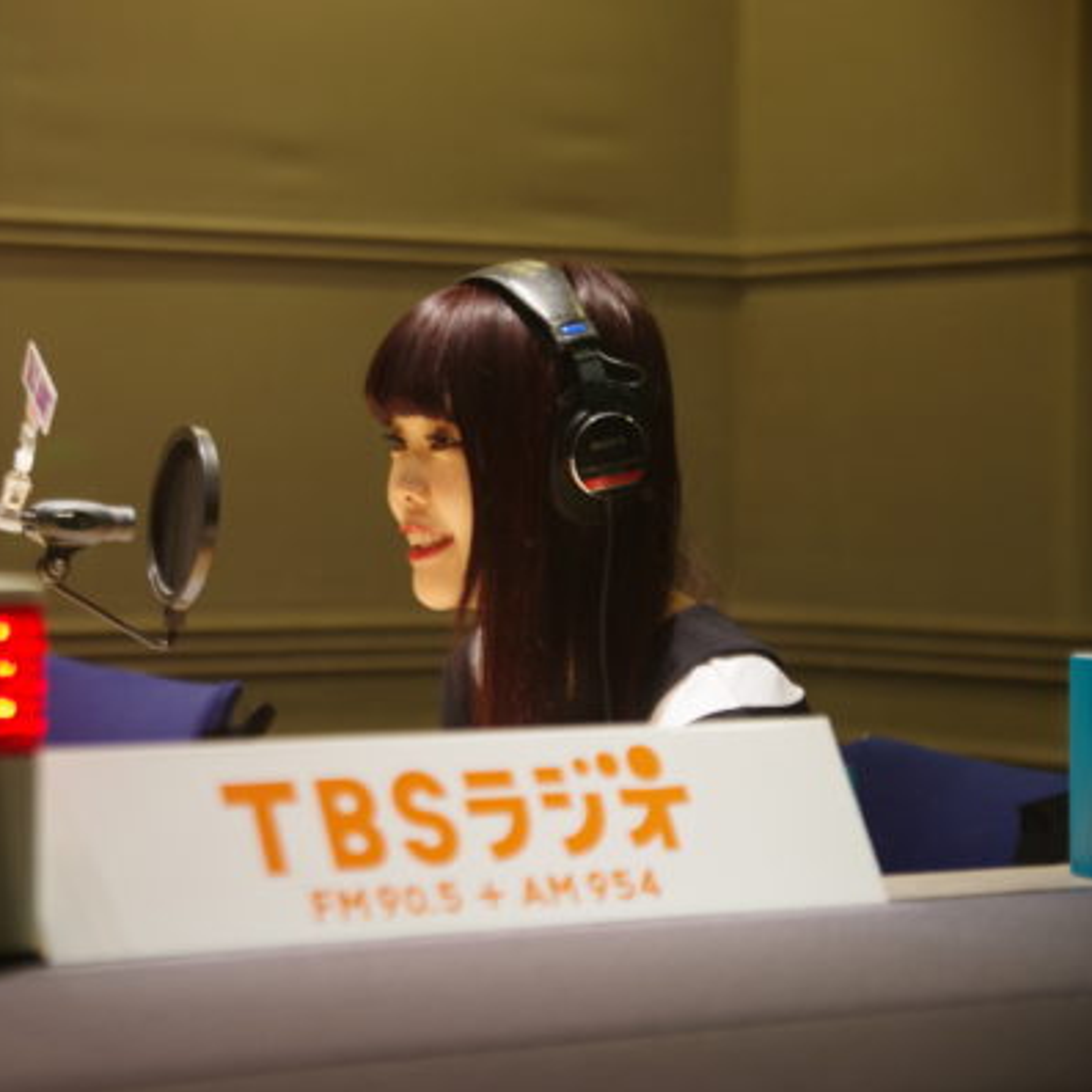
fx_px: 3212
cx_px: 399
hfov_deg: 19.3
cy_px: 547
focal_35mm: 90
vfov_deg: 19.3
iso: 1600
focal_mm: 70
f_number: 2.8
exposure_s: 1/80
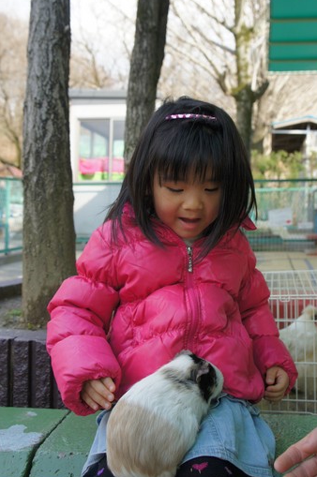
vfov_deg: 49.6
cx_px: 171
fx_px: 516
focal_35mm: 39
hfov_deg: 34.1
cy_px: 224
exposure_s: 1/250
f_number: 5
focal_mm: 22
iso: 200
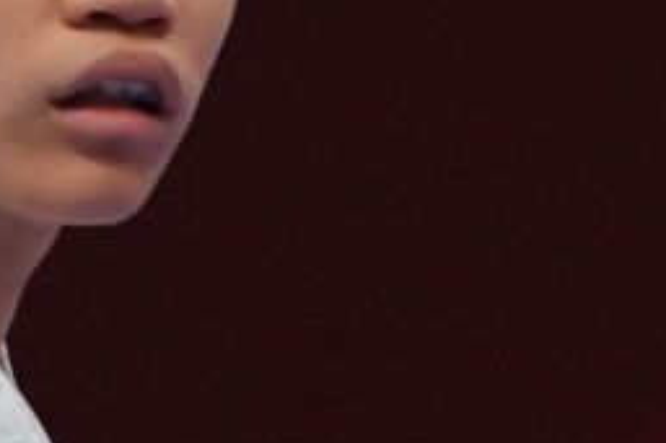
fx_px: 50101
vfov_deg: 0.5
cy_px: 370
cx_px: 231
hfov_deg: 0.8
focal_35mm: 2710
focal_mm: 258
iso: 2500
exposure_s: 1/1000
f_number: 4
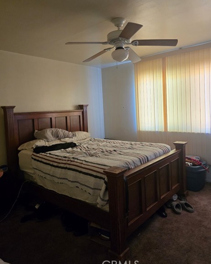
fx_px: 195
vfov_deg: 68.0
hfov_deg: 56.8
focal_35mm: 25
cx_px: 102
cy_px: 124
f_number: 1.7
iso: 640
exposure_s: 1/120
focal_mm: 6.3
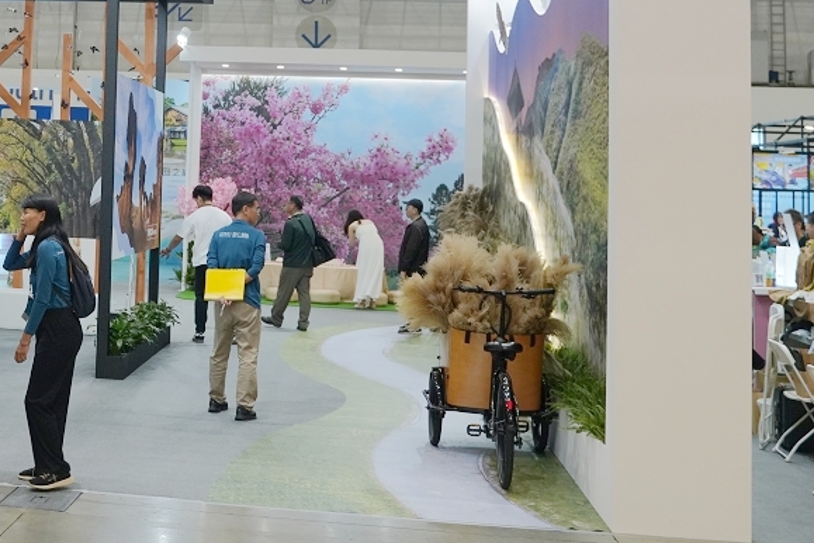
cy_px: 15
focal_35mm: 58
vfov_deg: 22.6
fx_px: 1311
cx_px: 86
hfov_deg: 32.8
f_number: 4
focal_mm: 28
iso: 1250
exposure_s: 1/160
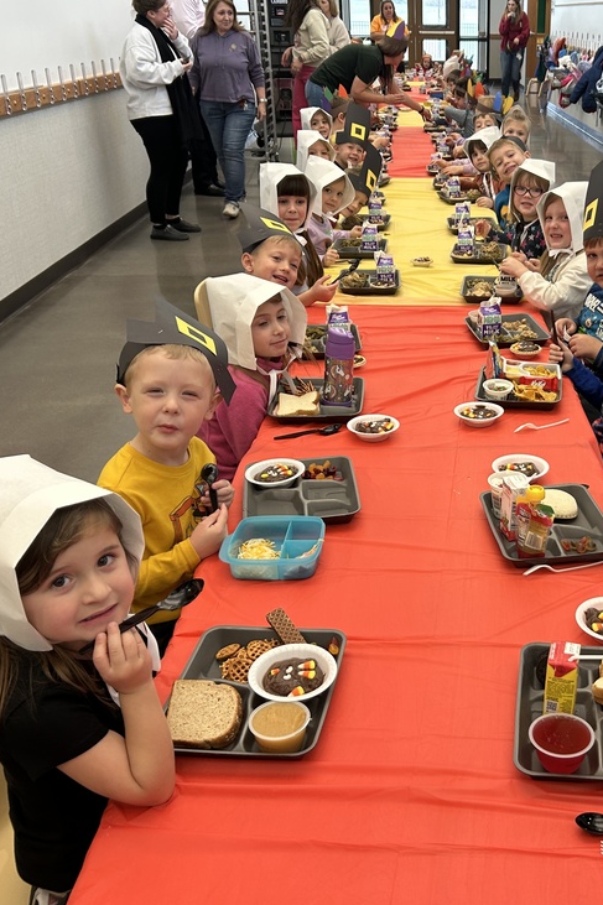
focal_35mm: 37
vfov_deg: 51.9
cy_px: 452
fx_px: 930
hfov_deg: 35.1
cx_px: 458
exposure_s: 1/60
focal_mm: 5.7
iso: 80
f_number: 1.5
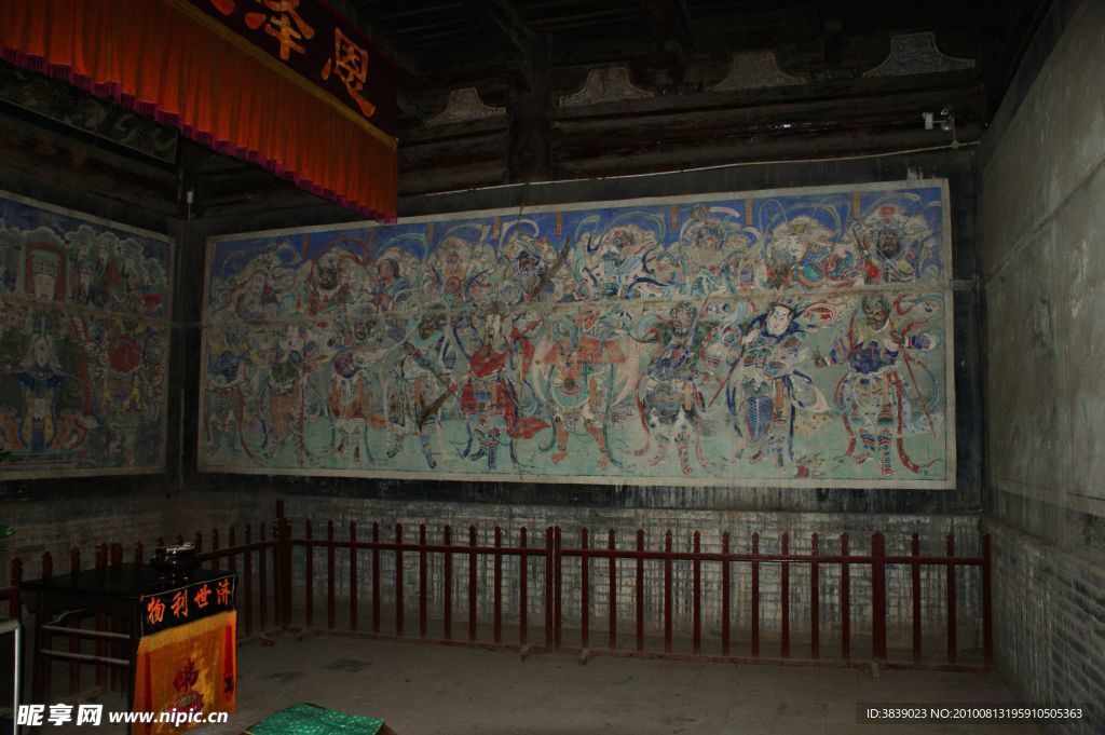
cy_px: 368
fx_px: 828
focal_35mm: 27
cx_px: 552
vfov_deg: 47.9
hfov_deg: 67.4
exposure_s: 1/60
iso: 400
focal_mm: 18
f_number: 5.6
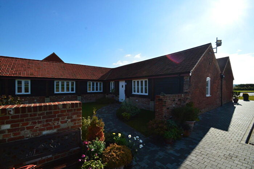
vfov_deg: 77.3
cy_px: 84
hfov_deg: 100.4
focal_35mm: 15
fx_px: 106
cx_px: 127
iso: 400
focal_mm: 10
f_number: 11
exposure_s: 1/400
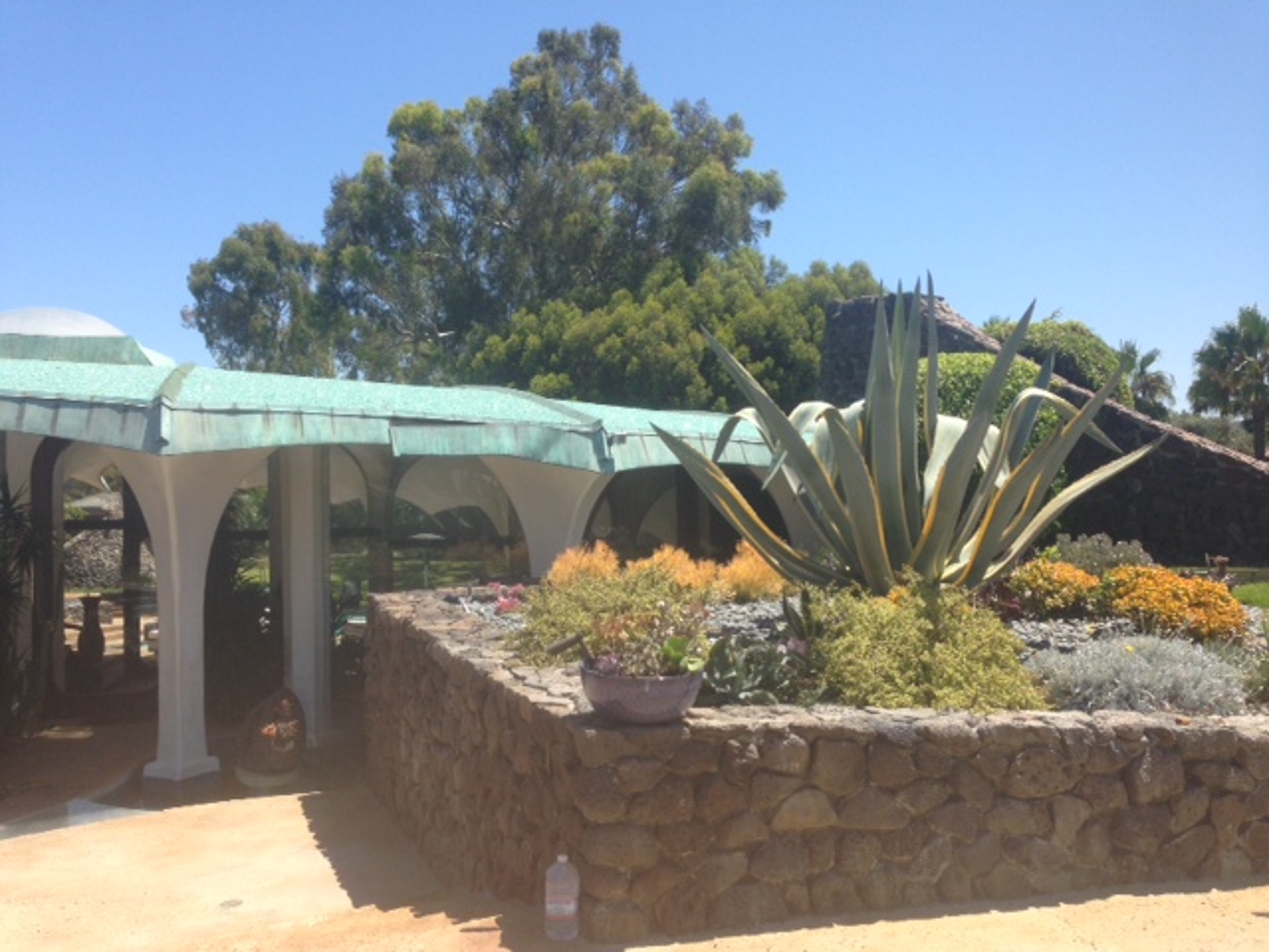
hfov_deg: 55.4
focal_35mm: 33
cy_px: 476
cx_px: 634
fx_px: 1210
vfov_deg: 42.9
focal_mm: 4.12
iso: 50
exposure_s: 1/1130
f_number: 2.4
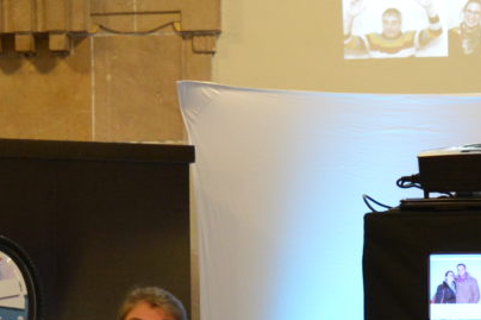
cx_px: 439
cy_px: 308
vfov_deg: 9.9
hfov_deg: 14.8
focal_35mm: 137
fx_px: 1830
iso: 800
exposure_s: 1/60
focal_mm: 18
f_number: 4
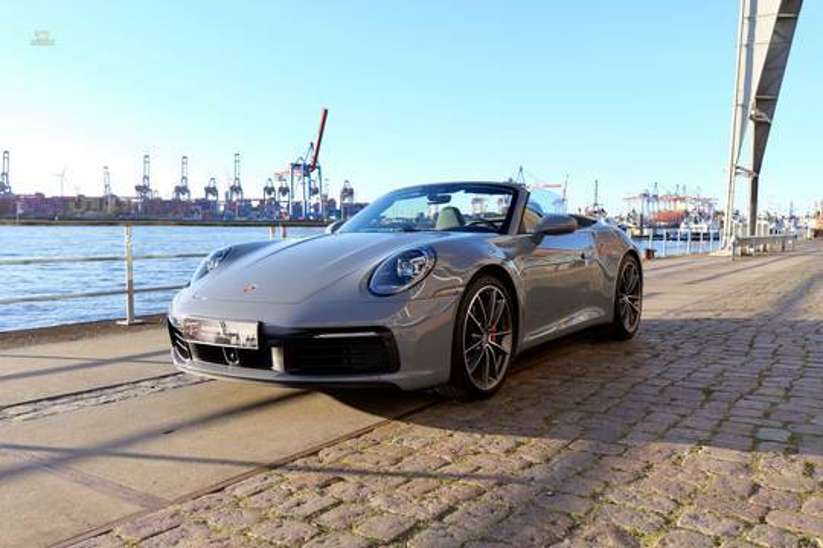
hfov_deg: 61.9
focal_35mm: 30
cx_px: 412
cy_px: 274
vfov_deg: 43.6
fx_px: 686
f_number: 5
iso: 100
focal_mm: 30
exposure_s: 1/125
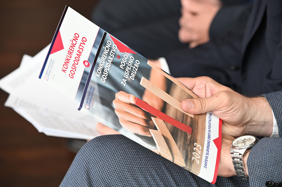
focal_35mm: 200
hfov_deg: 10.3
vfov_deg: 6.9
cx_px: 141
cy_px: 94
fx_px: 1566
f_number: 6.3
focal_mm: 200
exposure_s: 1/160
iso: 2000
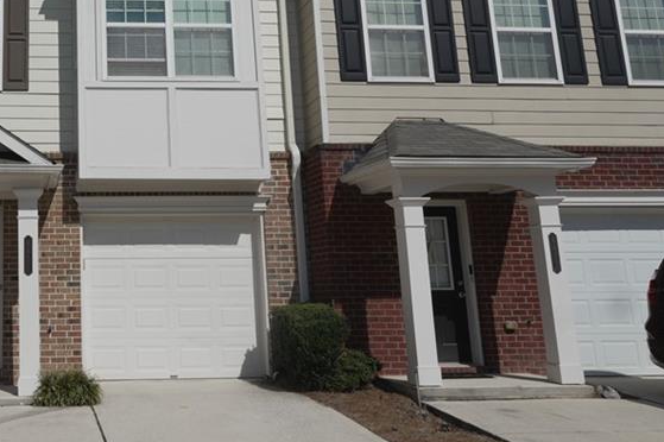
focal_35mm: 44
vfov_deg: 30.0
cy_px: 115
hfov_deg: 41.1
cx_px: 68
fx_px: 811
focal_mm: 16
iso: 125
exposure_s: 1/1000
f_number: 8
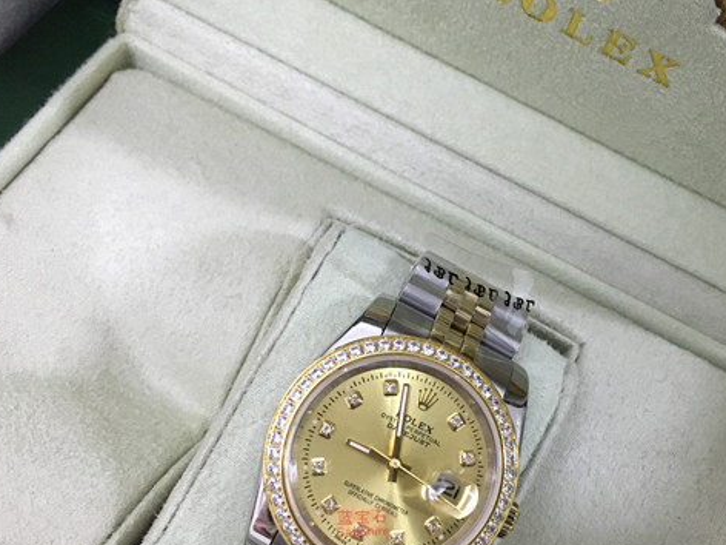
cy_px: 329
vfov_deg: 33.5
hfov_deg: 43.4
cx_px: 468
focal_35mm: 43
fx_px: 902
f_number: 2.2
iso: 250
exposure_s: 1/17
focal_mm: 4.15
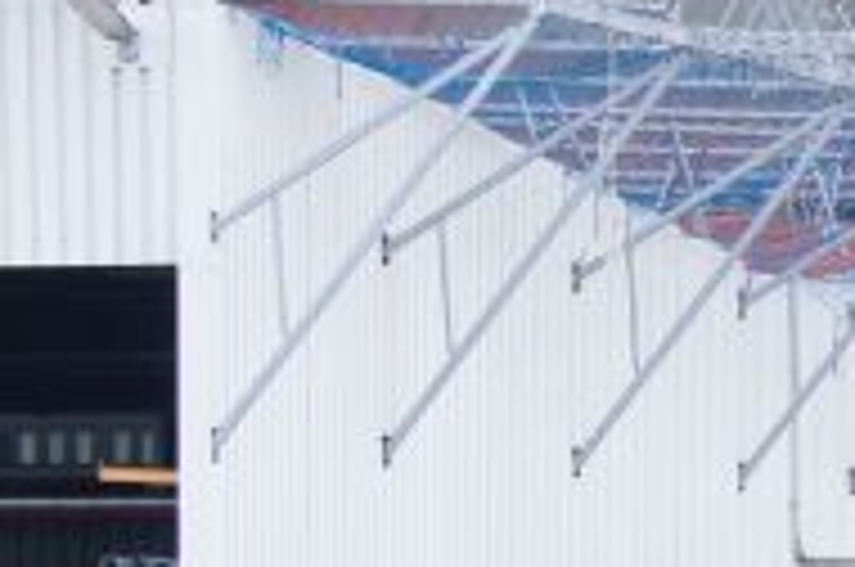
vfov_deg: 3.9
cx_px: 1760
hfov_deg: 5.8
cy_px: 684
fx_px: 8254
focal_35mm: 348
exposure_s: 1/100
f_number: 11
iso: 160
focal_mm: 55
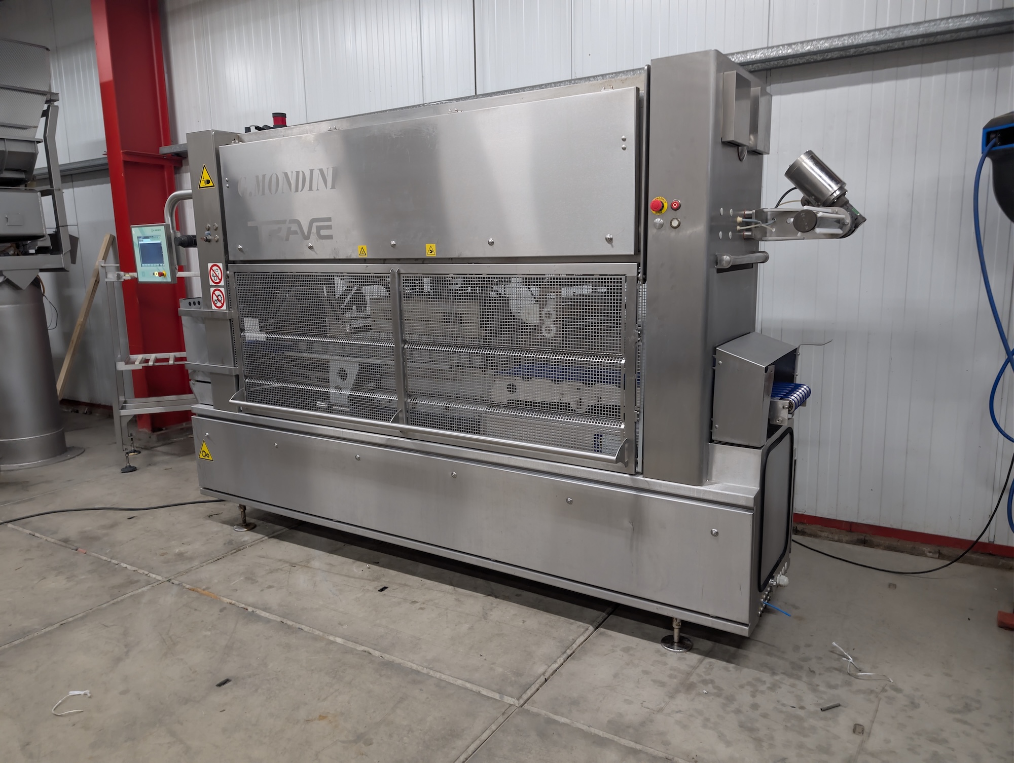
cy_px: 382
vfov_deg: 56.9
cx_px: 507
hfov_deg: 71.5
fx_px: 704
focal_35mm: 24
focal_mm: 6.9
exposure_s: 1/33.3
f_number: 1.68
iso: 186
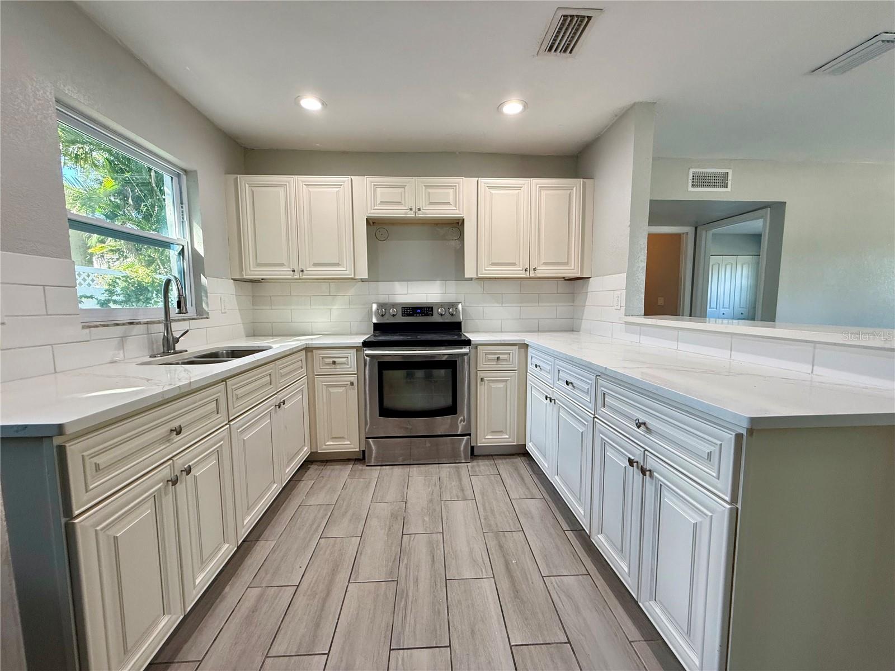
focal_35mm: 14
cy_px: 336
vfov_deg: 85.7
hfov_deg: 102.1
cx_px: 448
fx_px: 362
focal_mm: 2.22
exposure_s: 1/120
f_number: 2.2
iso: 160
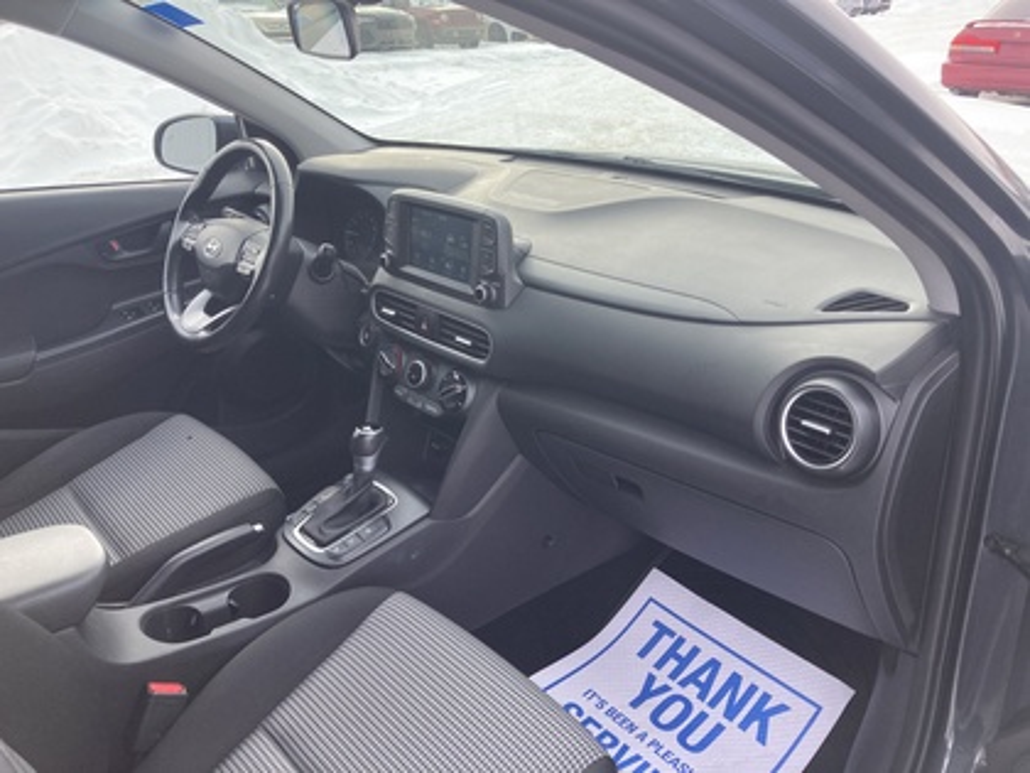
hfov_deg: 63.4
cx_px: 515
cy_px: 386
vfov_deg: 49.7
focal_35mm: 28
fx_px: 833
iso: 20
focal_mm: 3.99
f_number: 1.8
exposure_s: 1/252
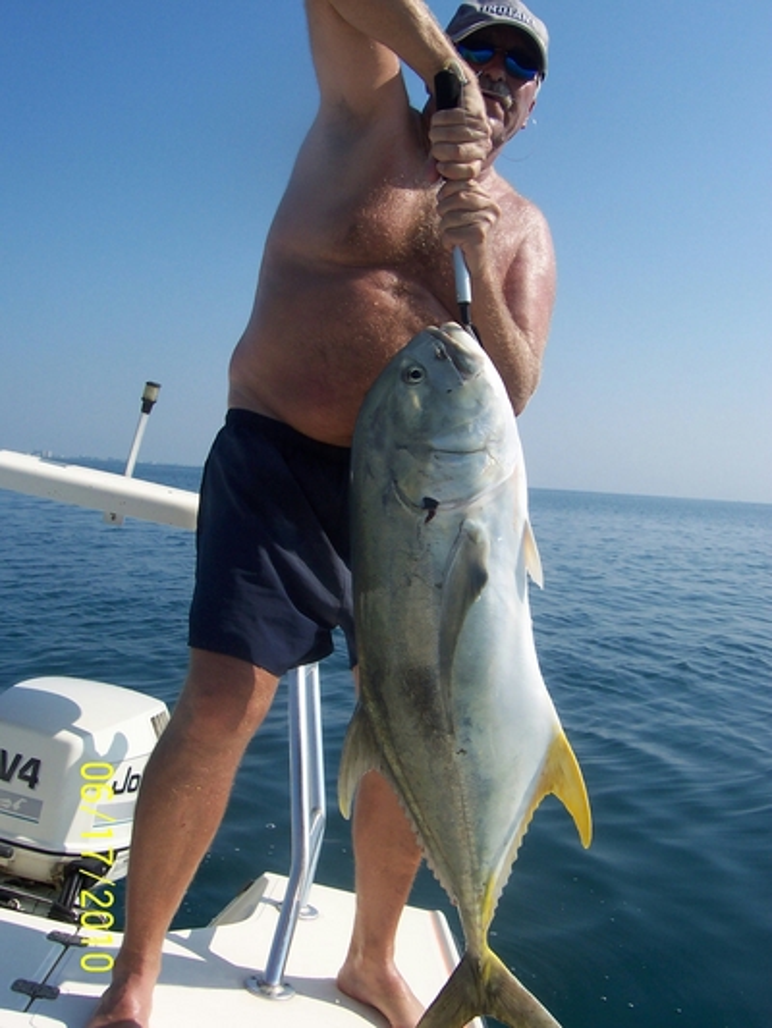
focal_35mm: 37
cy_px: 514
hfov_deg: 38.7
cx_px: 386
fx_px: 1100
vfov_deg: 50.1
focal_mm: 5.6
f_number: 5.6
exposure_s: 1/750
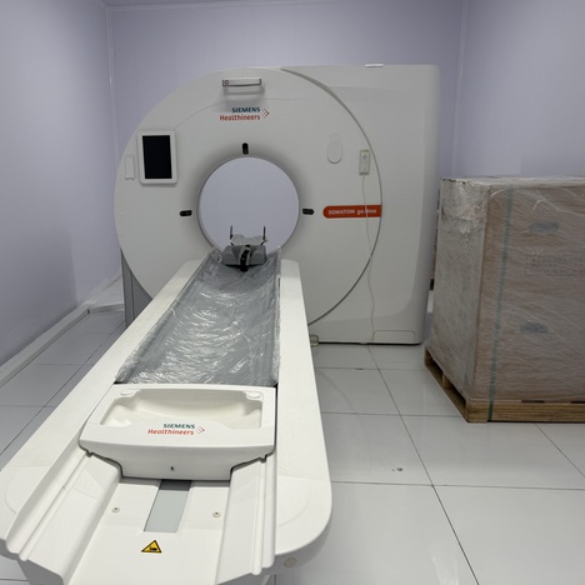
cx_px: 229
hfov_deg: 55.1
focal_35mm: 29
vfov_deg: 55.6
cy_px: 286
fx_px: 554
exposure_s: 1/100
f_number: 1.78
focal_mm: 6.76
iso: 64
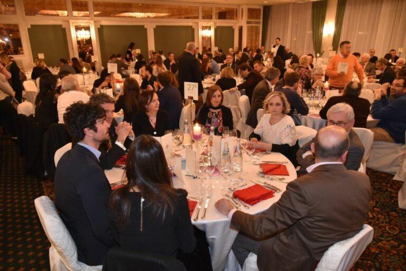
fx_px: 271
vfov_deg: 53.2
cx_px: 203
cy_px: 136
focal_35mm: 24
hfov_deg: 73.7
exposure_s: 1/60
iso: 3200
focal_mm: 24
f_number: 4
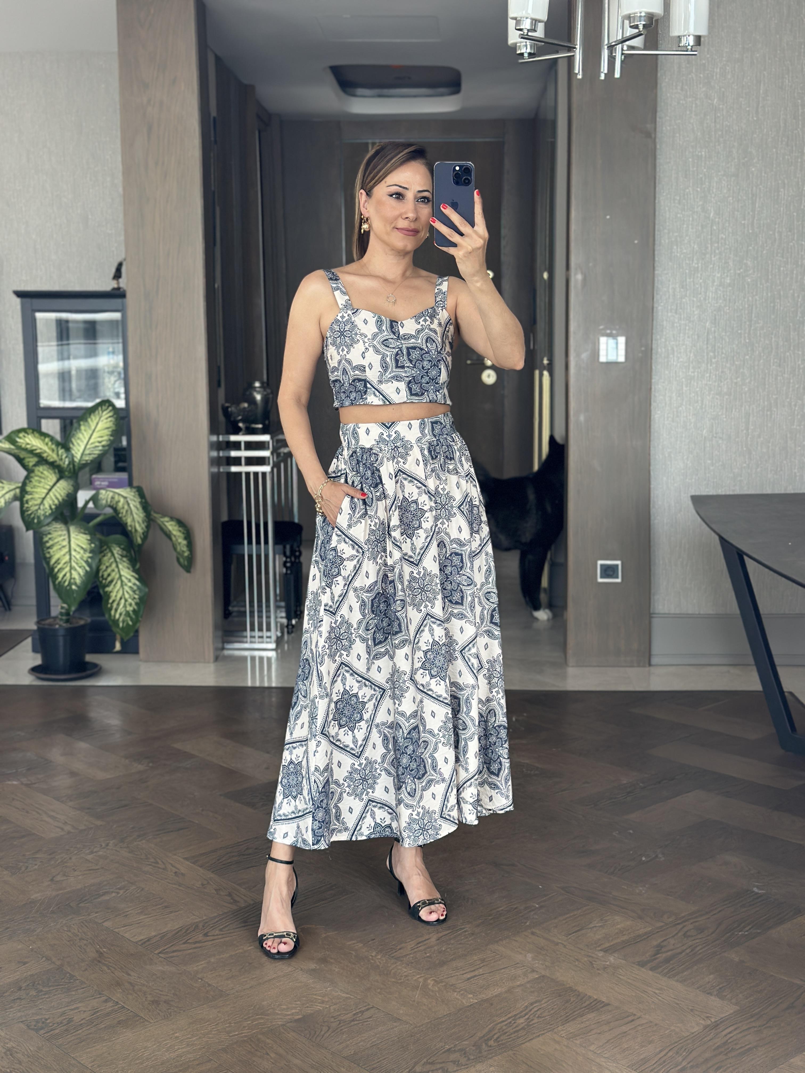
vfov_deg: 39.7
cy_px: 536
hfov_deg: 30.3
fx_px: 1488
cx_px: 402
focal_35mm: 48
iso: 100
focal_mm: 6.86
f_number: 1.78
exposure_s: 1/121
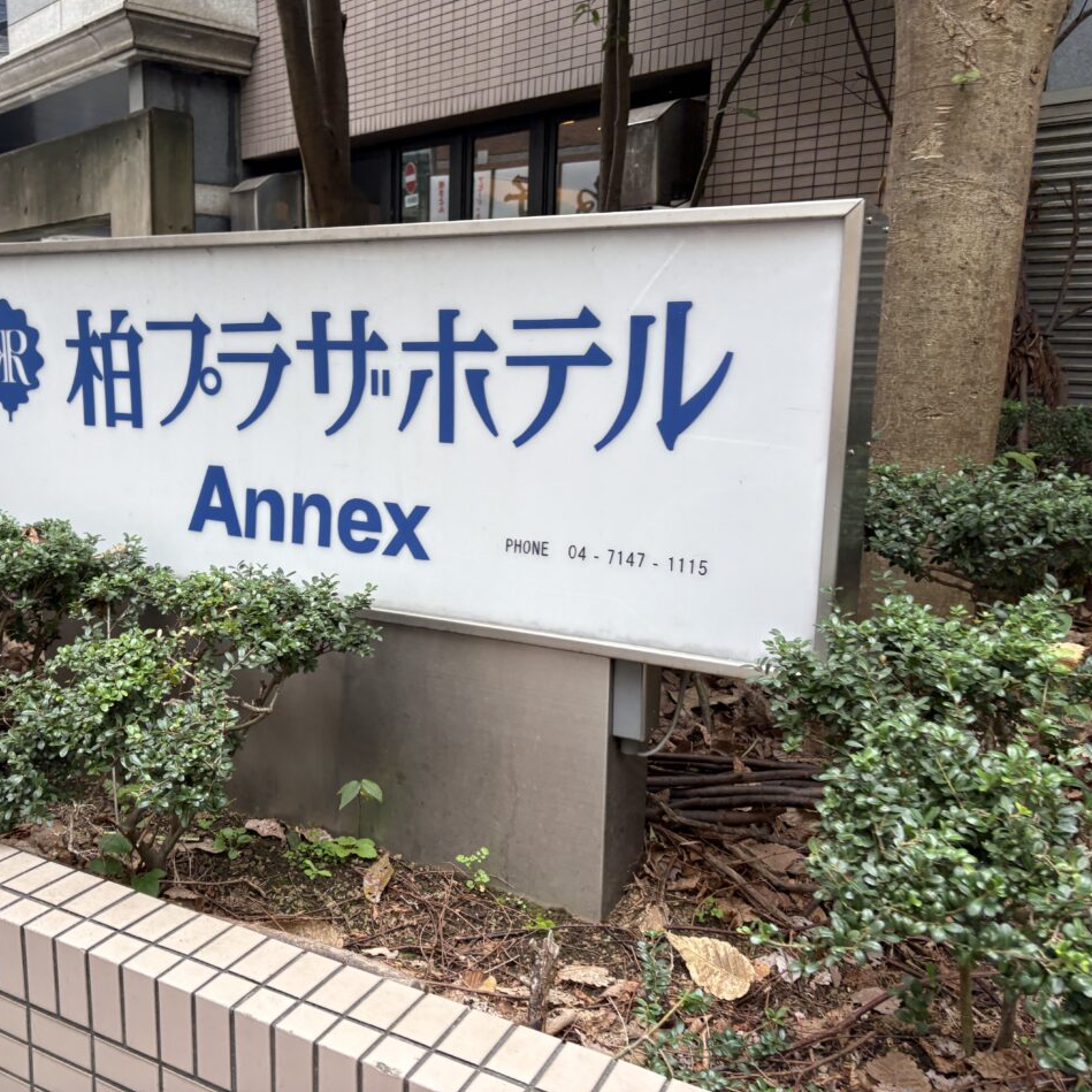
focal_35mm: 31
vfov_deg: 52.5
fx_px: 1106
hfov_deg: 51.9
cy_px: 541
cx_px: 397
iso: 50
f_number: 1.6
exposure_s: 1/122
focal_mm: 5.96
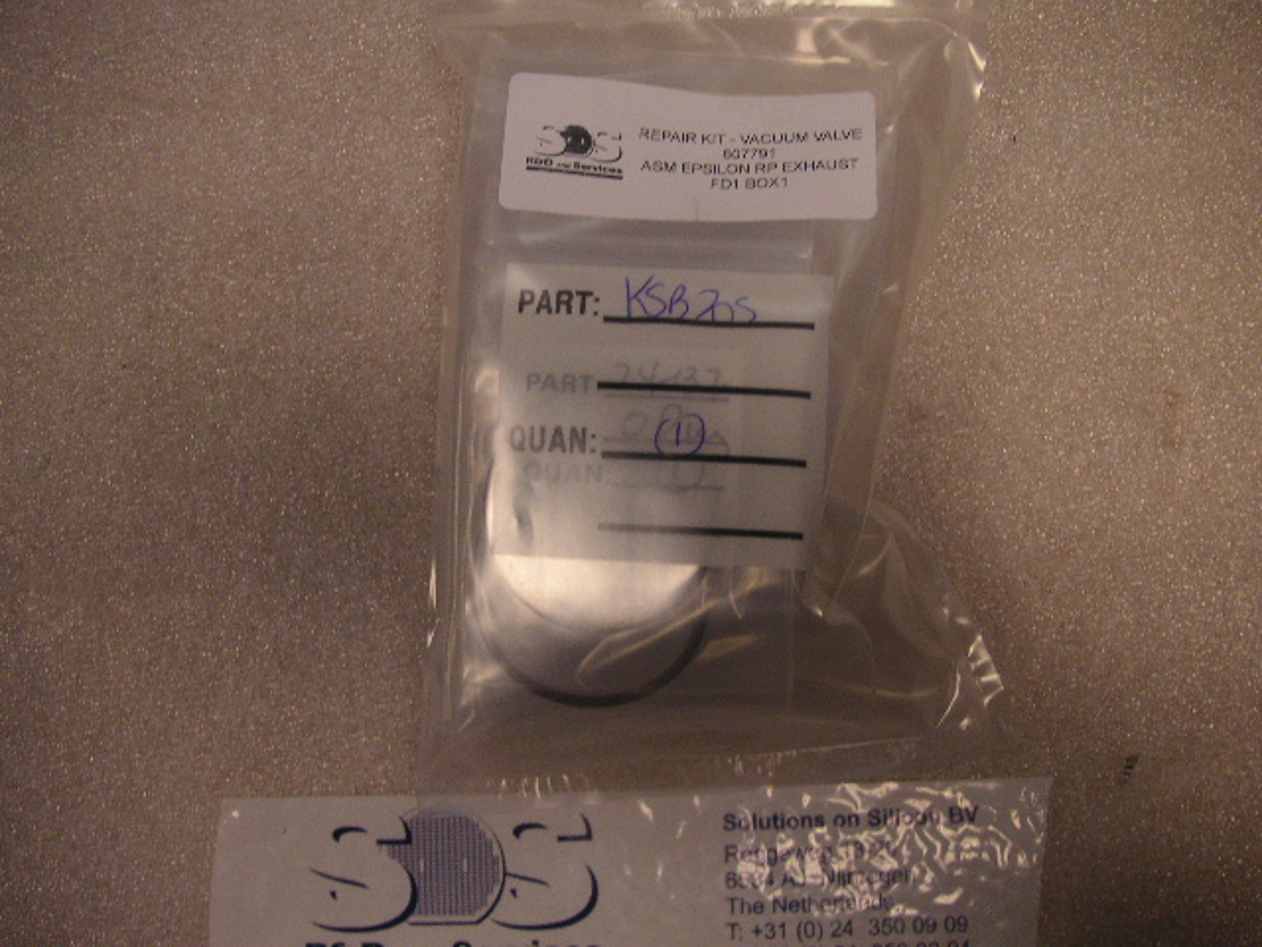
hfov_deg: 50.1
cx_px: 631
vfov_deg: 38.7
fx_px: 1349
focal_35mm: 37
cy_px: 474
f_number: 2.8
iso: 64
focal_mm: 6.1
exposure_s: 1/45
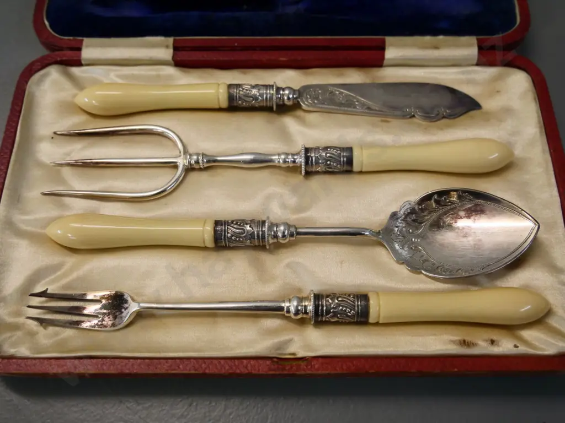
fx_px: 588
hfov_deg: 51.4
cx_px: 282
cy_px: 212
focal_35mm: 36
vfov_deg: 39.7
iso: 1600
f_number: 5.3
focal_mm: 18
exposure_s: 1/80
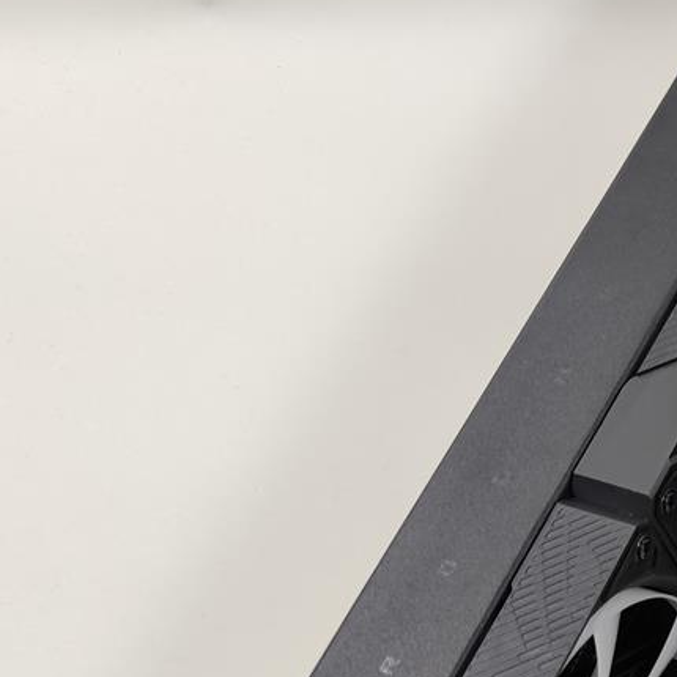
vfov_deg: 22.0
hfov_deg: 18.4
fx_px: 1704
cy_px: 588
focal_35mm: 77
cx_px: 1168
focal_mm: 6.78
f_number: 1.85
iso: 63
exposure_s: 1/100
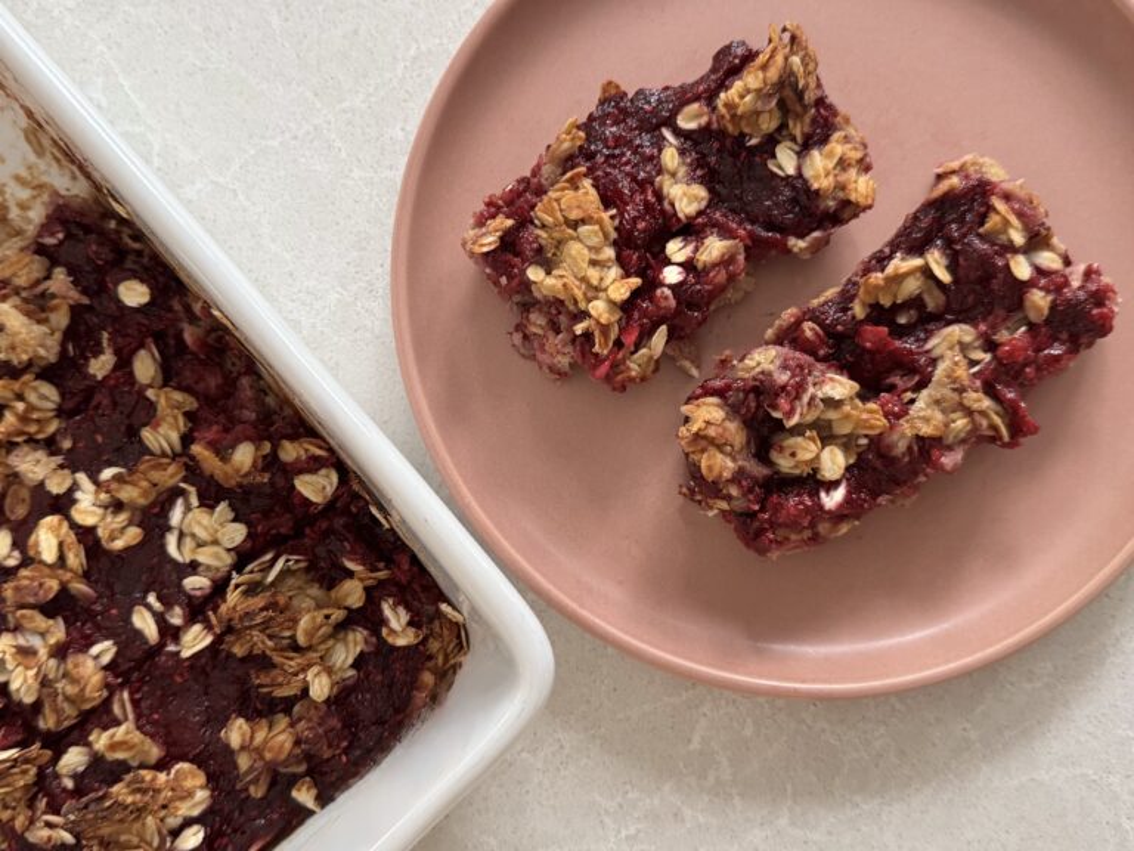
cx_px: 567
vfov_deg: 56.8
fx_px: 786
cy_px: 426
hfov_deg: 71.6
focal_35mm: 24
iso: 400
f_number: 1.78
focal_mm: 6.76
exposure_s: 1/50
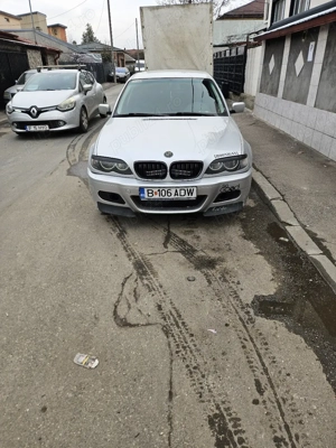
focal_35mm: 23
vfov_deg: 73.9
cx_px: 168
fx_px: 298
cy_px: 224
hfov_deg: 58.9
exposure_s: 1/526
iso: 25
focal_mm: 5.4
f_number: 1.8
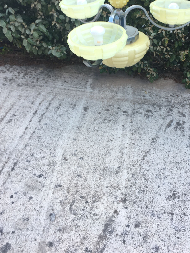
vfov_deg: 45.0
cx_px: 119
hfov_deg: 34.9
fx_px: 300
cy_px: 81
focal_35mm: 41
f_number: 2.2
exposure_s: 1/50
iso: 25
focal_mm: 4.15
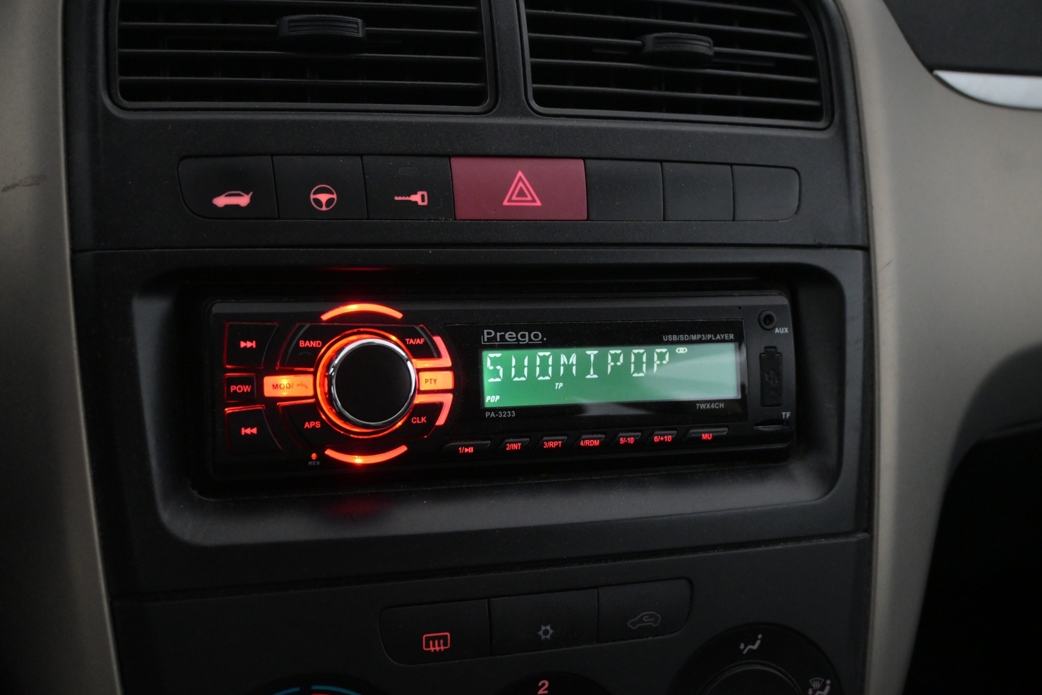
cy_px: 348
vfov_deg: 33.6
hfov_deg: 48.7
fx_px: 1150
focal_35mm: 40
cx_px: 521
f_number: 4.5
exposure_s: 1/80
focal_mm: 26.5
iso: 2500
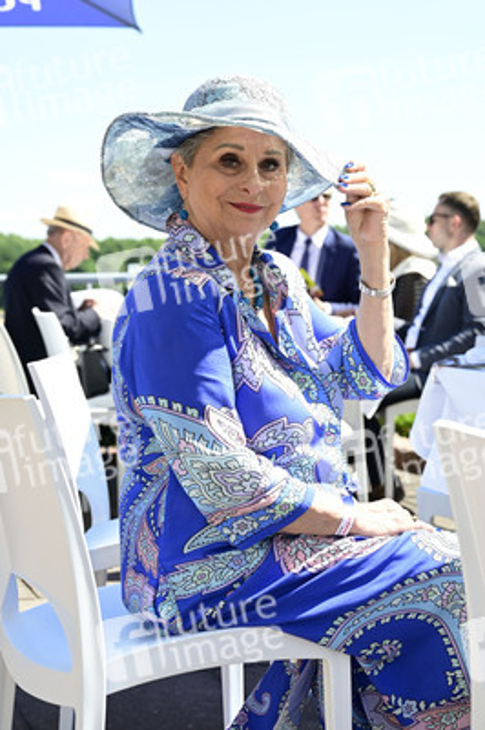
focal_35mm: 59
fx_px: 1194
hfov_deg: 23.0
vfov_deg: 34.0
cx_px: 242
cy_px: 365
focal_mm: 59
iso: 100
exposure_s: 1/200
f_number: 5.6
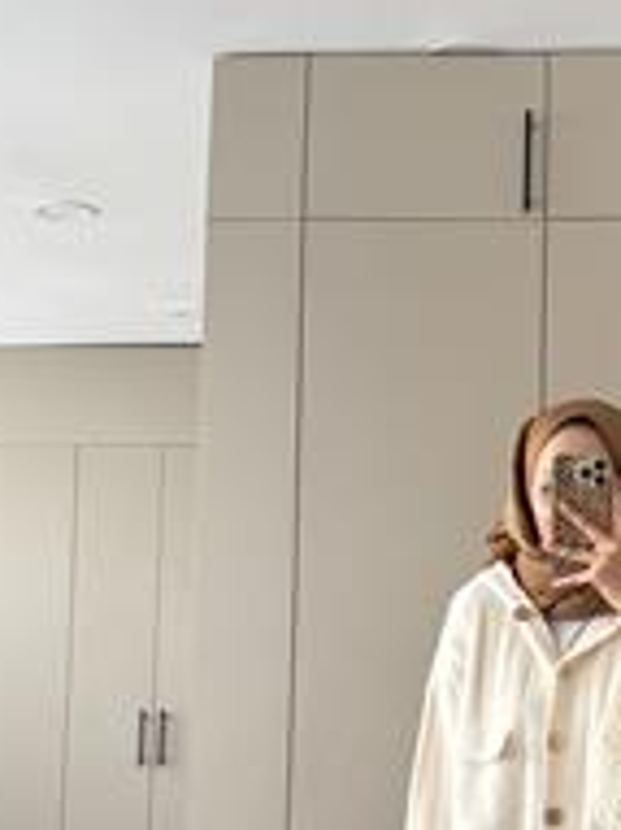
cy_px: 828
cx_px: 608
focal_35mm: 52
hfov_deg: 26.6
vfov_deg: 33.7
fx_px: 1245
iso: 200
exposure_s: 1/121
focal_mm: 6.76
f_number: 1.78
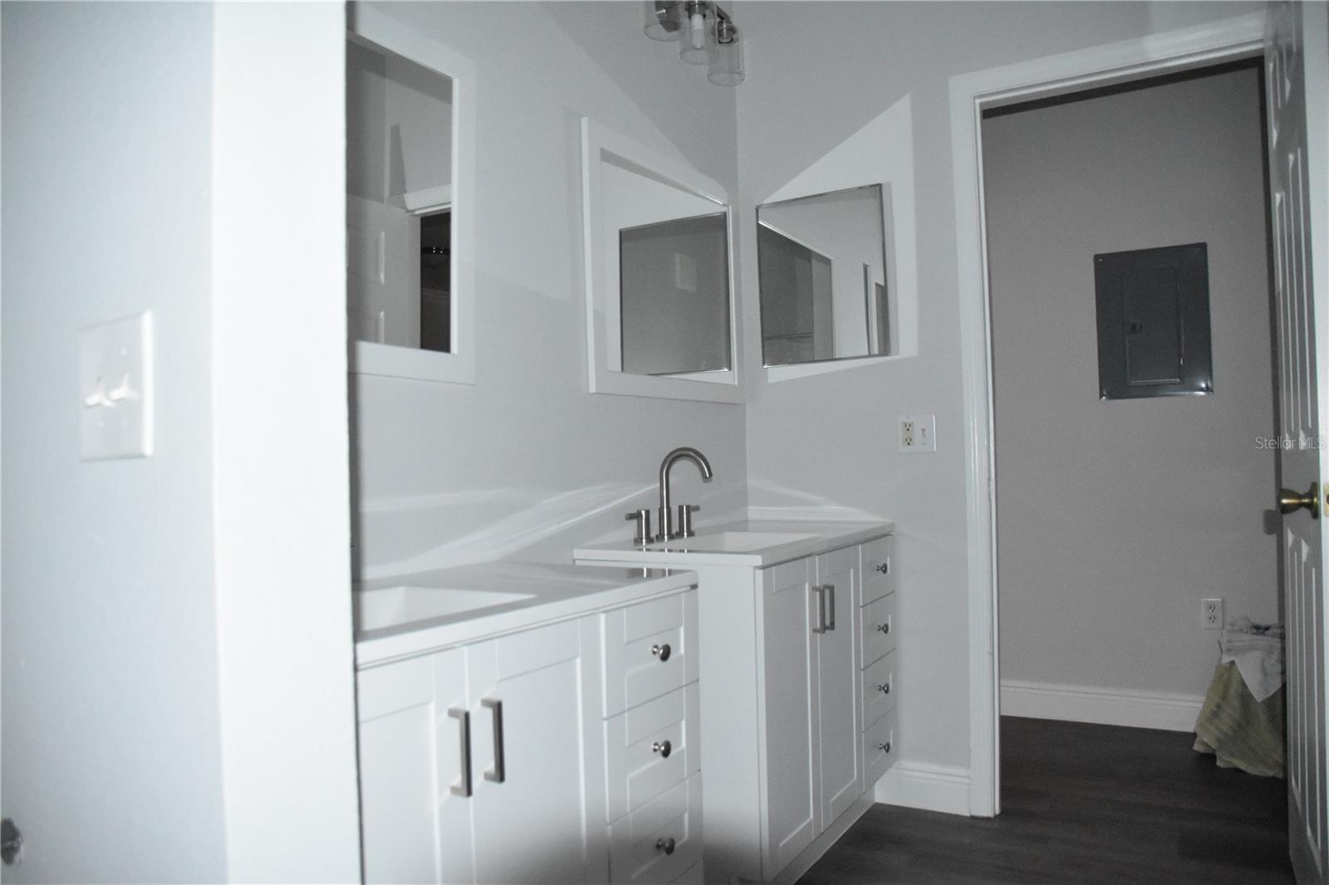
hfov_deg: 73.8
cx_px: 664
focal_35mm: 24
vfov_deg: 53.1
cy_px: 442
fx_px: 886
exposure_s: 1/60
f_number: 3.5
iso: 6400
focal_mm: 16
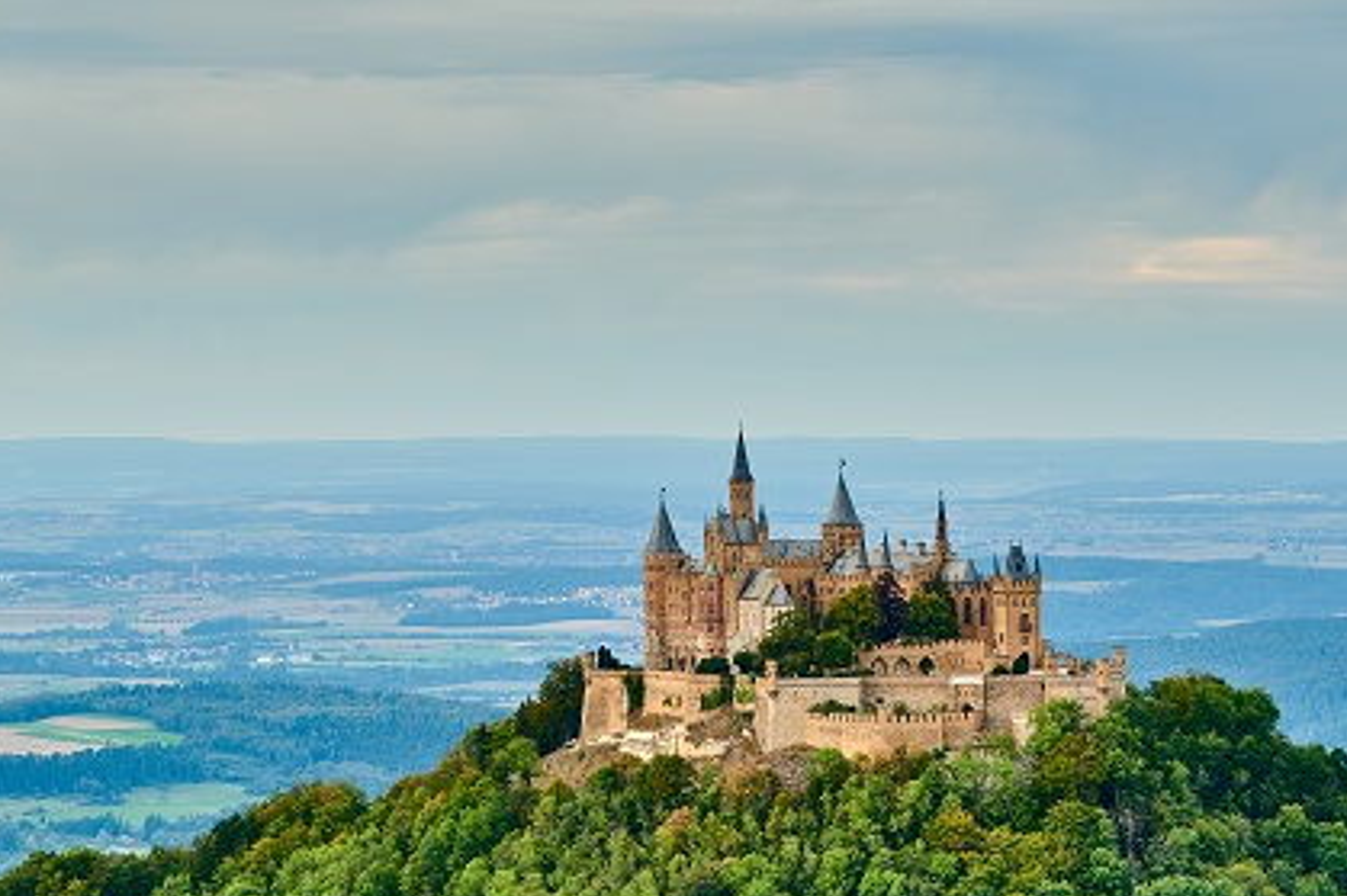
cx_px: 794
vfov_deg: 7.4
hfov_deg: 11.1
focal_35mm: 186
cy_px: 426
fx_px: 6956
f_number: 5.6
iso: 200
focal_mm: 130
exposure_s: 1/125
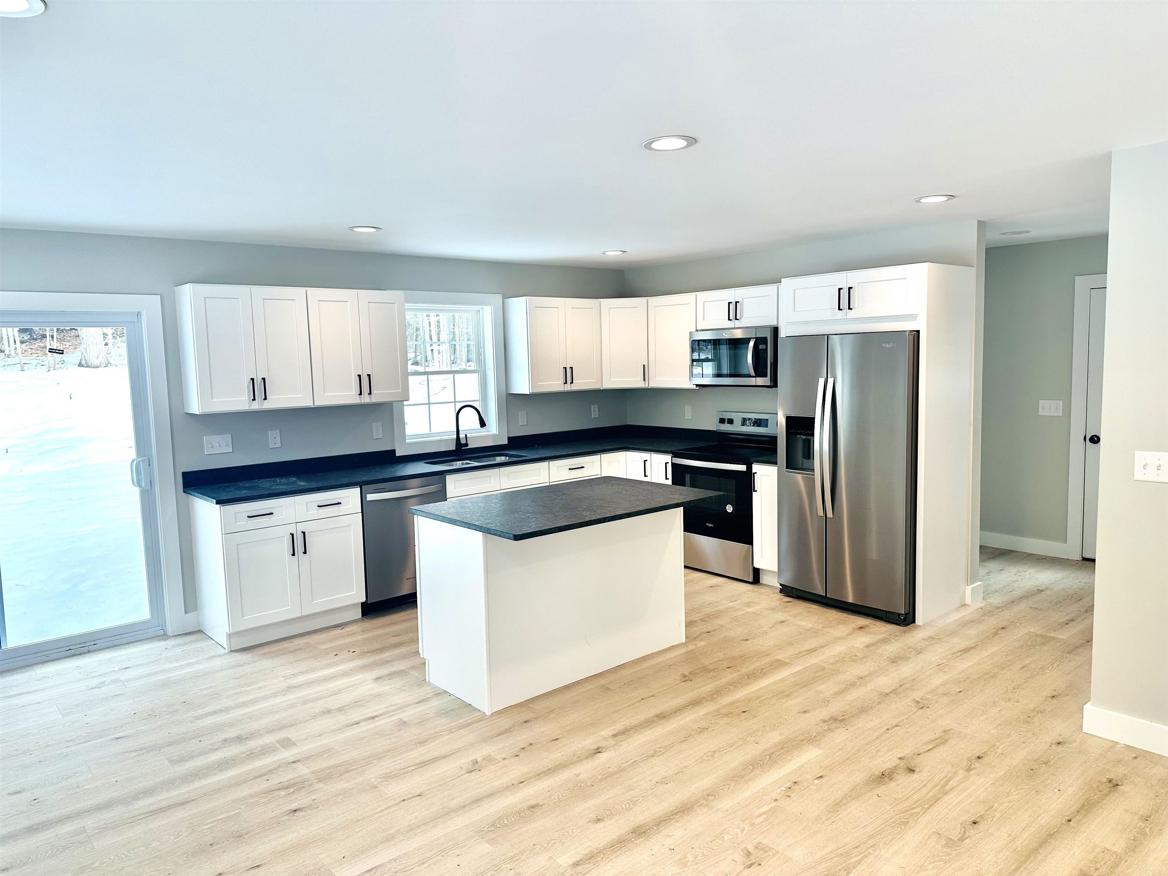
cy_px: 438
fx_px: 810
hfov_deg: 71.6
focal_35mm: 24
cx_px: 584
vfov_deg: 56.8
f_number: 1.78
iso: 80
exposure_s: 1/213
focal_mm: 6.86
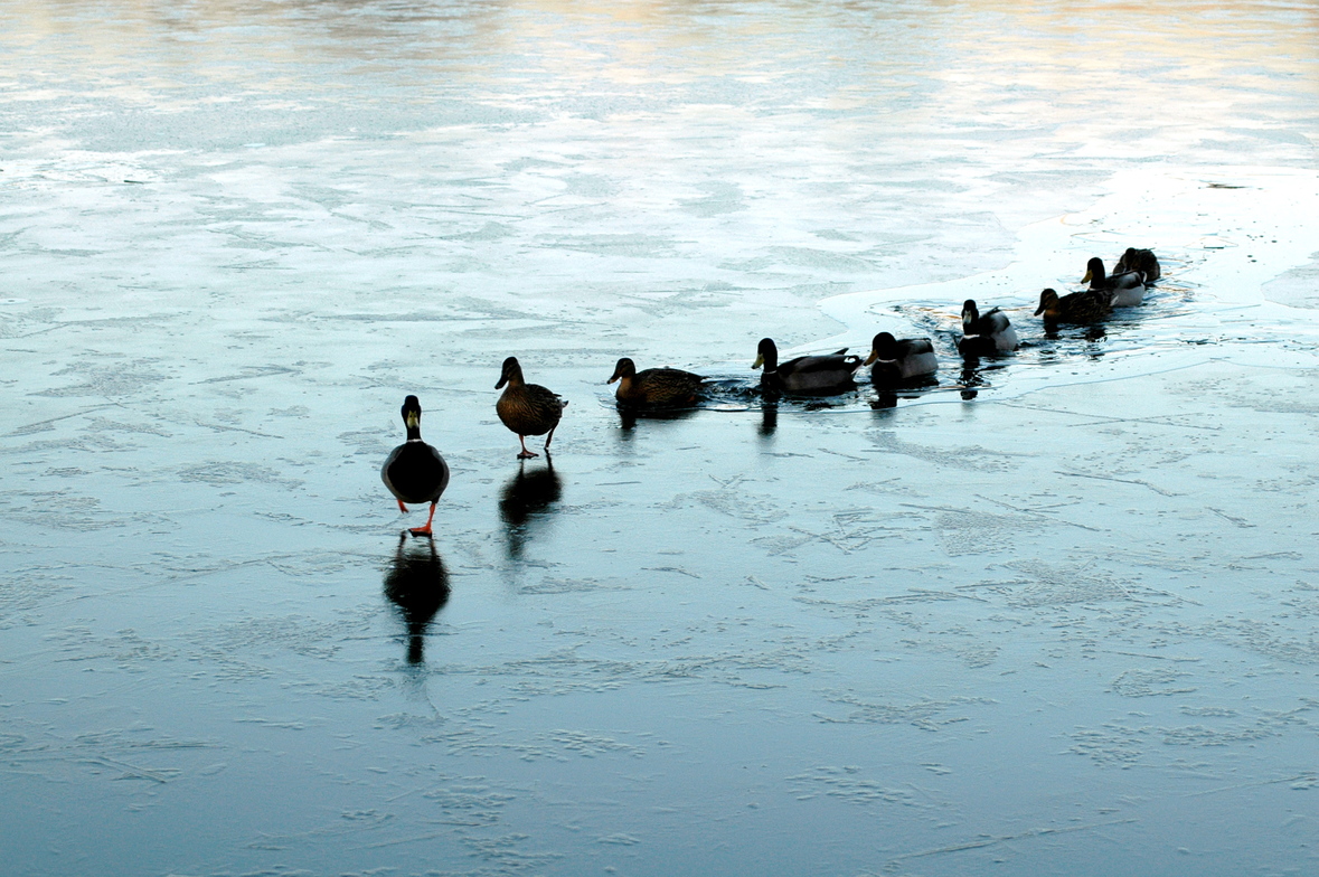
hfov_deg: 19.5
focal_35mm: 105
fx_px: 3844
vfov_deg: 13.0
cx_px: 660
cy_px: 438
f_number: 6.3
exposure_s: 1/160
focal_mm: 70
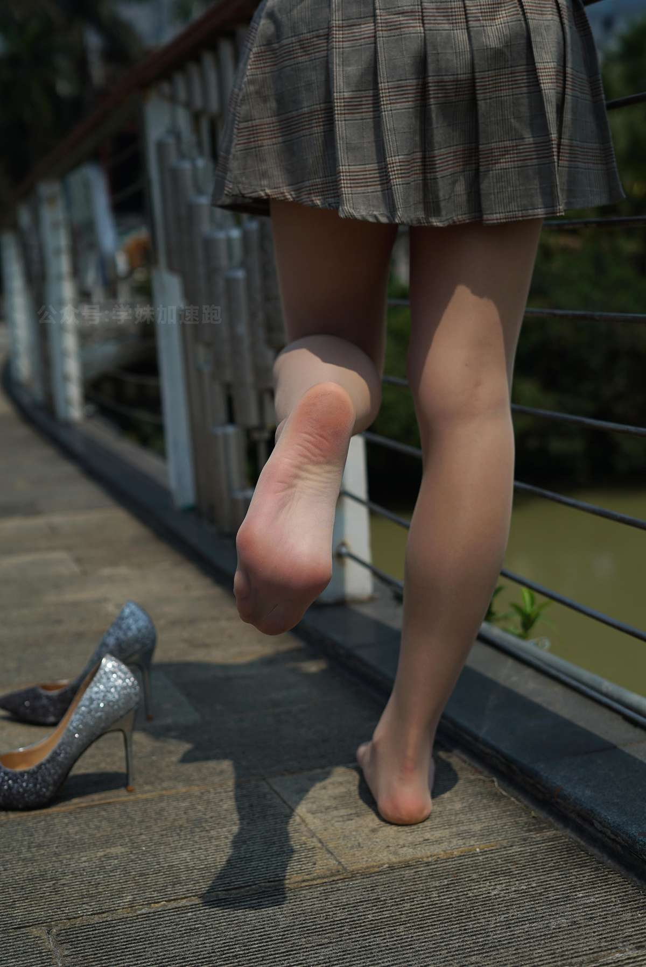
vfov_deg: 39.6
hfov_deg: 27.0
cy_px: 484
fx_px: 1344
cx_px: 323
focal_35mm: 50
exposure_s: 1/3200
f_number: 4
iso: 100
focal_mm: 50
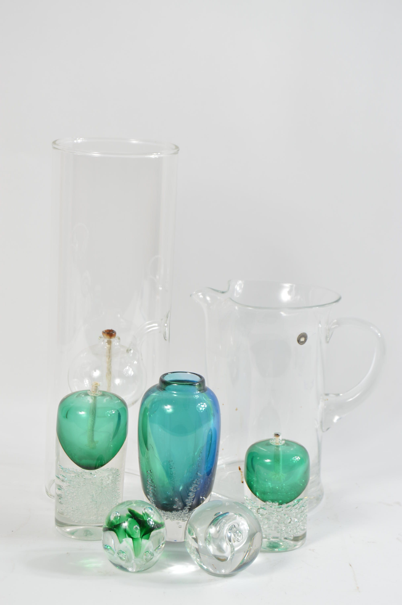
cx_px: 201
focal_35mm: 75
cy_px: 302
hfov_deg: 18.1
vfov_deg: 27.0
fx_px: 1258
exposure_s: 1/80
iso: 100
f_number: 7.1
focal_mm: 50
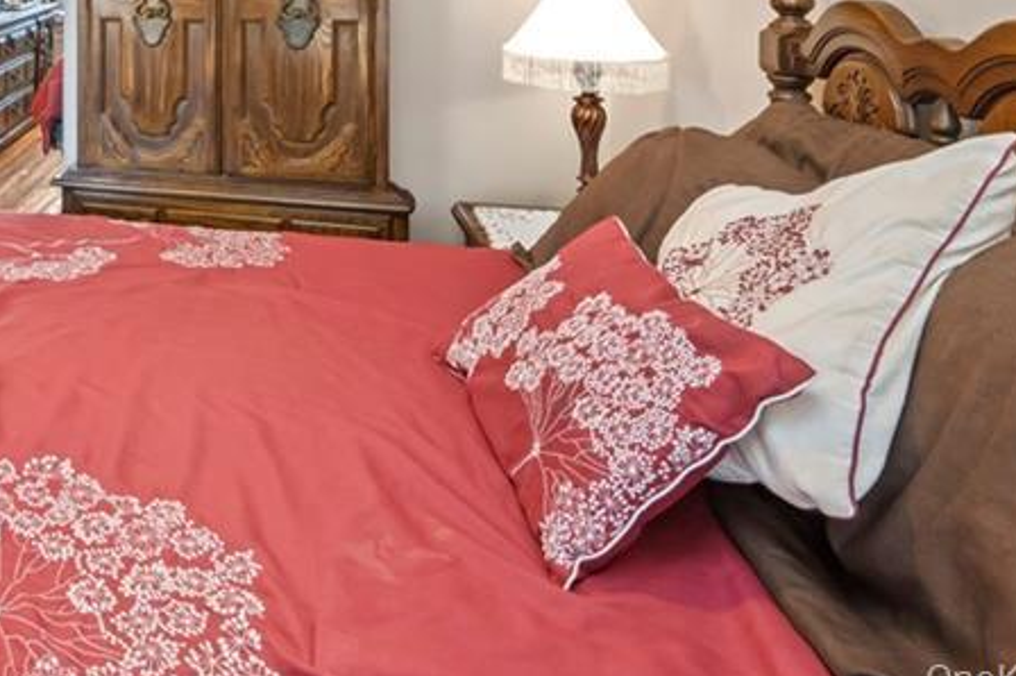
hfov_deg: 48.2
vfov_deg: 35.2
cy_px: -66
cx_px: -5
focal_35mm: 32
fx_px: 902
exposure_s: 1.6
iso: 320
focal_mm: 14
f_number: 11
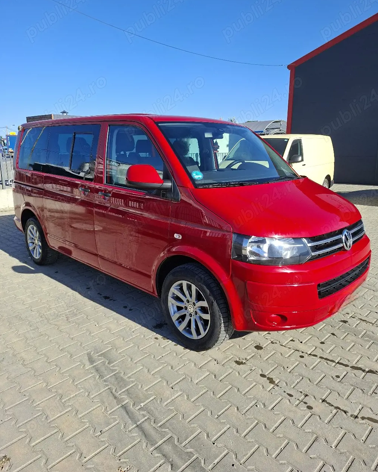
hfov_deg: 58.8
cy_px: 220
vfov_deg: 70.2
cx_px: 189
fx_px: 336
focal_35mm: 24
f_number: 1.8
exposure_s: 1/1429
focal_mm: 5.54
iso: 50
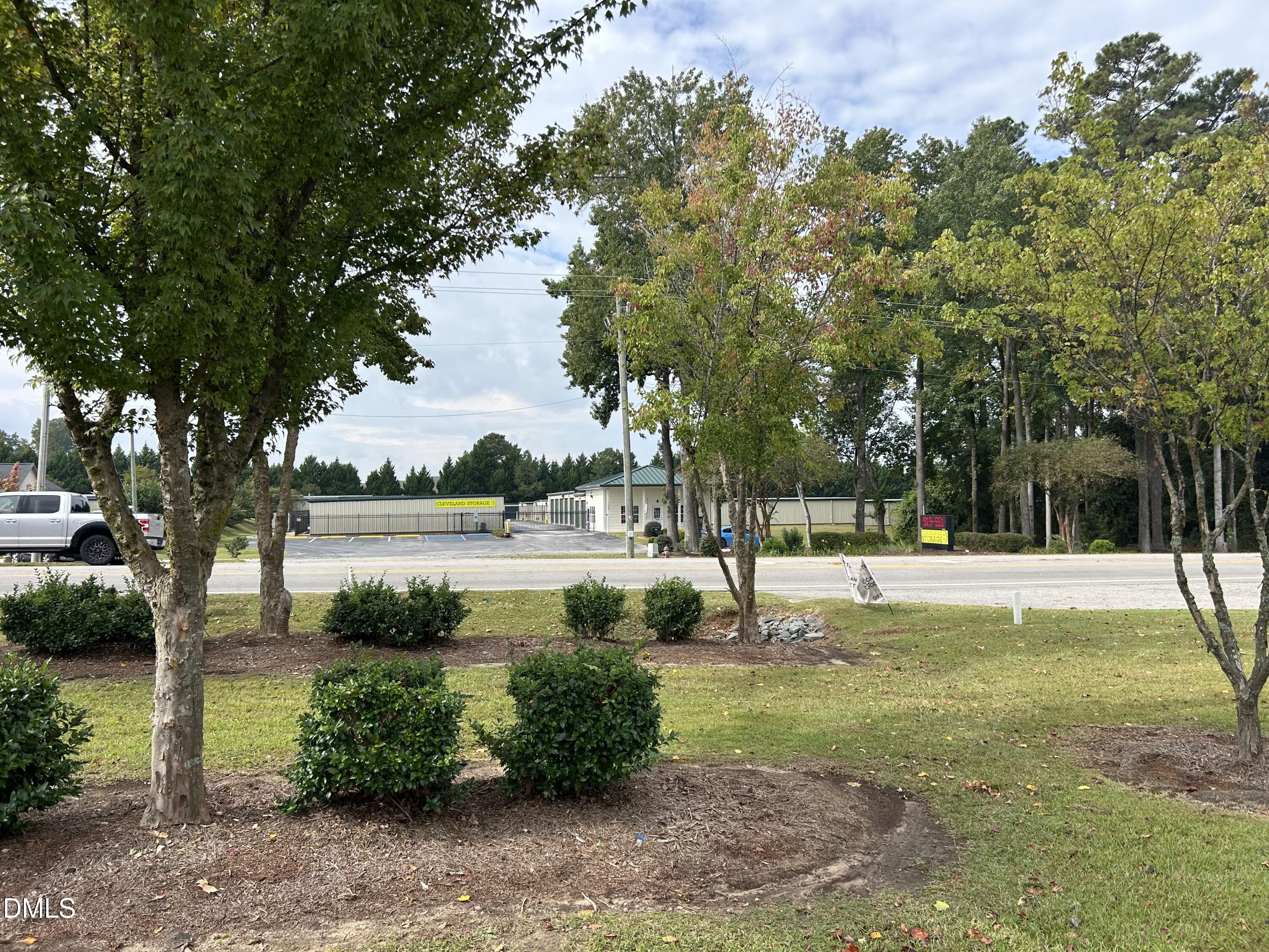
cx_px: 634
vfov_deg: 53.1
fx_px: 953
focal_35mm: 26
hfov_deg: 67.3
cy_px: 476
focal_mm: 5.7
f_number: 1.5
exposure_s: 1/2353
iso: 50
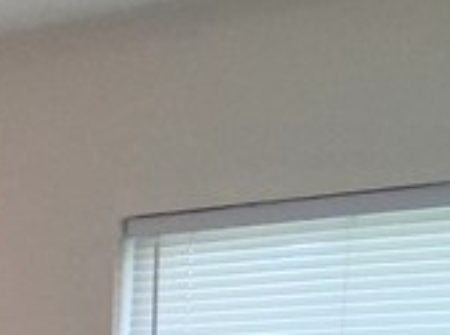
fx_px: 2050
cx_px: -719
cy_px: 593
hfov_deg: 10.4
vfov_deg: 9.0
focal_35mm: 158
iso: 250
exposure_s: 1/120
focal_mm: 3.98
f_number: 1.8
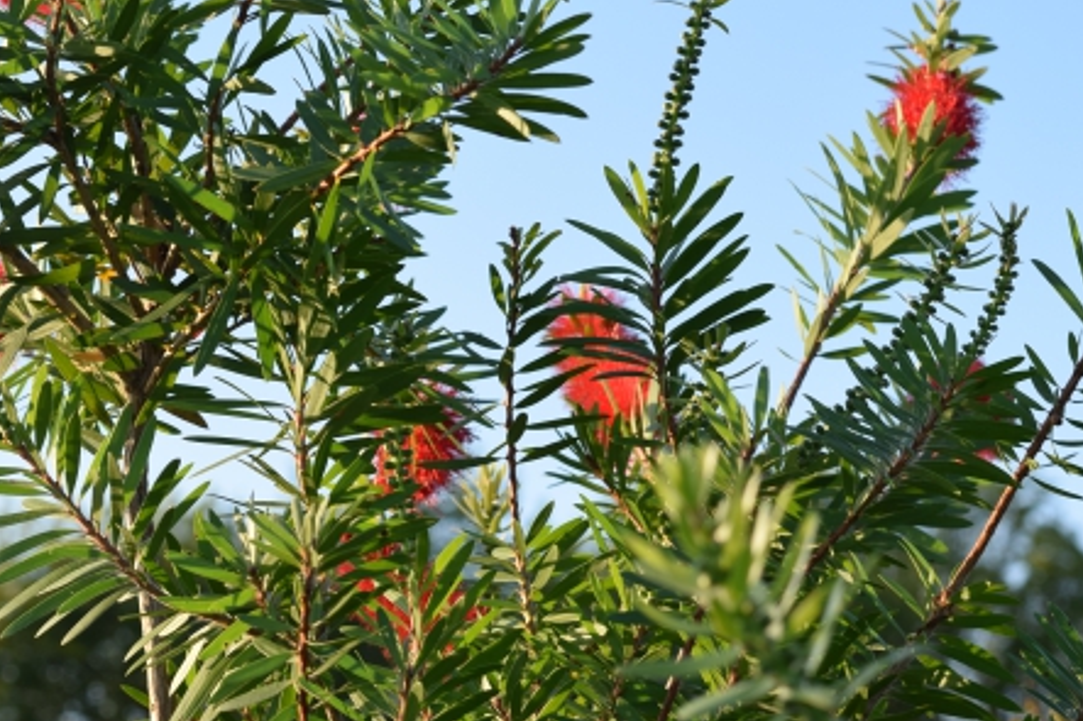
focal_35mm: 122
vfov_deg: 11.2
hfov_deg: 16.8
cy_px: 376
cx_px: 606
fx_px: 3669
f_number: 8
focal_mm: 48
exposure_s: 1/250
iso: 280
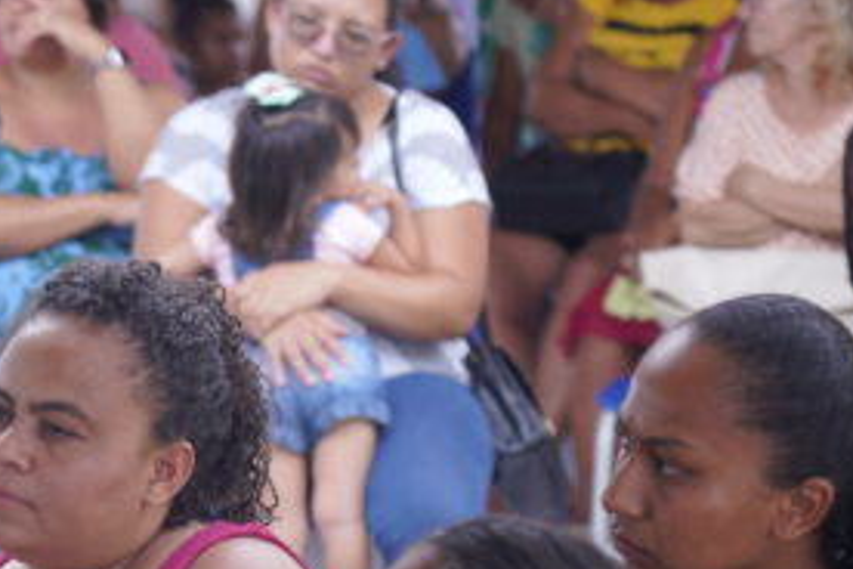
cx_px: -297
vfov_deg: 4.7
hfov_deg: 7.0
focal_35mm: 292
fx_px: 6918
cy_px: 510
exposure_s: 1/100
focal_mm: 105
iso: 200
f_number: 4.5
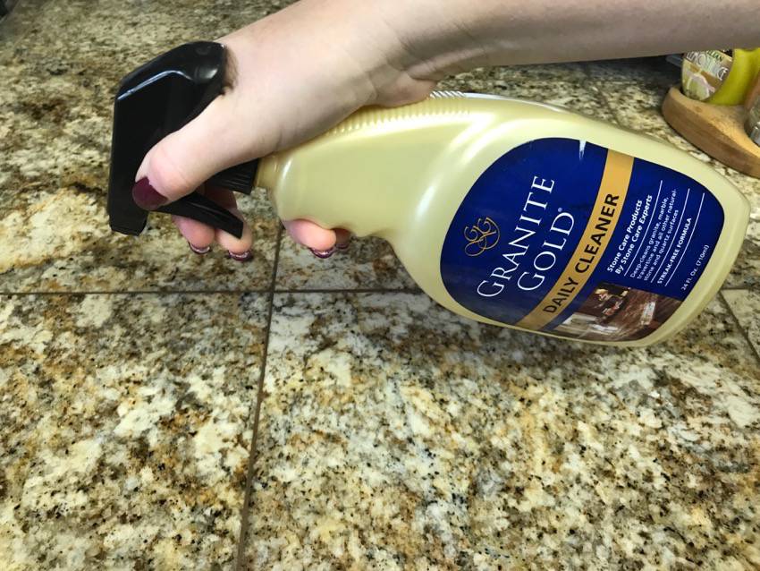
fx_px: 615
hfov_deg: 63.4
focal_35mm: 28
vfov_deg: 49.8
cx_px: 380
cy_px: 286
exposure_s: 1/24
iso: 40
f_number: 1.8
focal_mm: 3.99
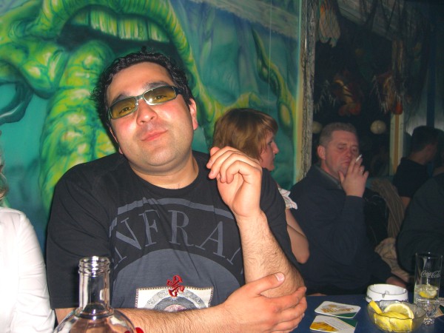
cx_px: 222
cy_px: 166
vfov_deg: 37.7
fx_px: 487
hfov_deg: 49.0
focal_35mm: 38
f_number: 2.8
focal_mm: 7.9
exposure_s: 1/60
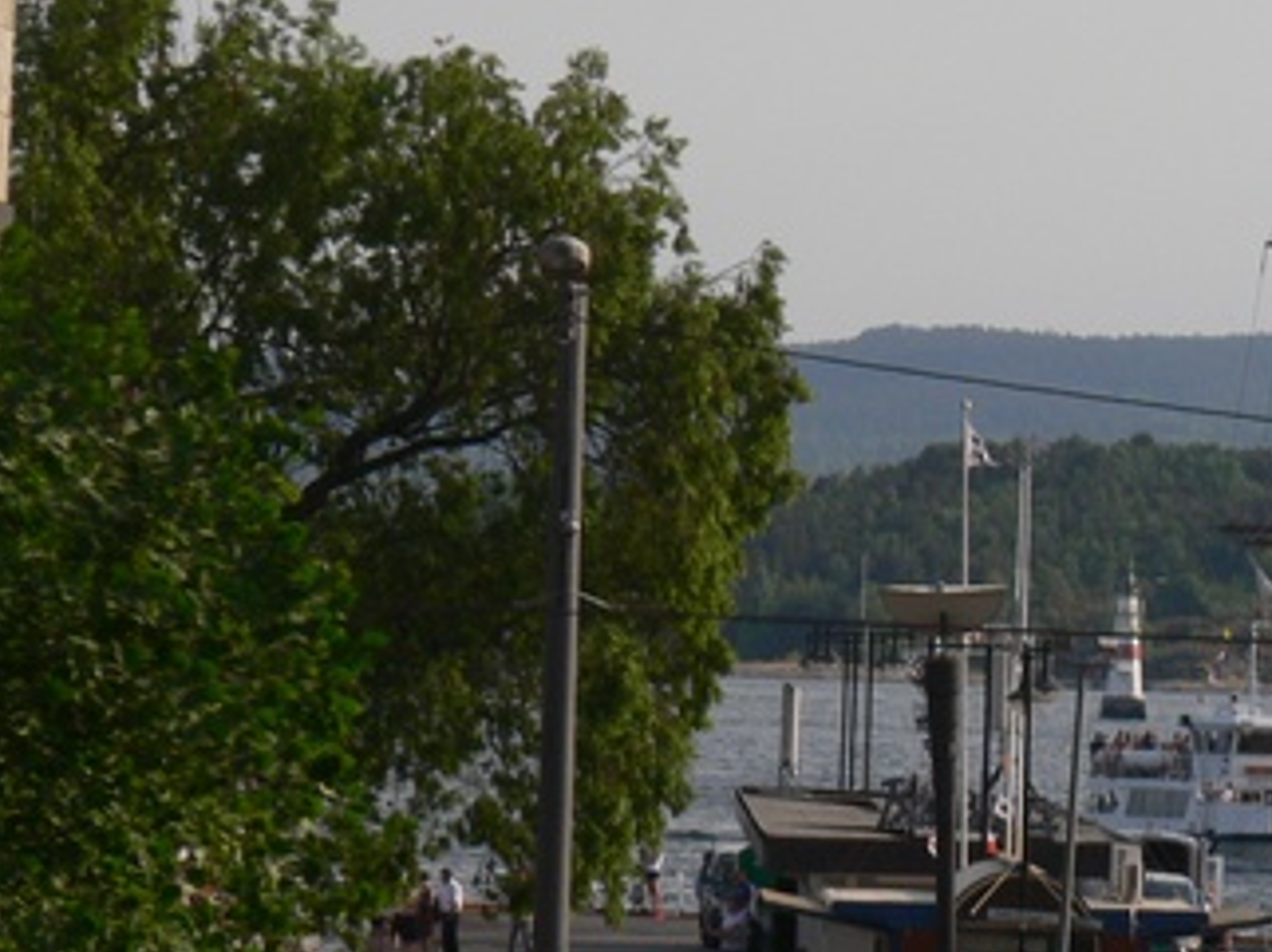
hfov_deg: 4.6
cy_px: 474
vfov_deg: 3.5
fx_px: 15716
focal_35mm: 428
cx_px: 1541
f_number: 5
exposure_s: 1/125
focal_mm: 36.9
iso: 80
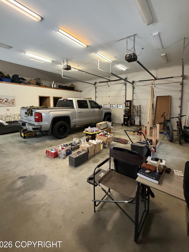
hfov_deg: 78.1
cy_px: 114
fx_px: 116
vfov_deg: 94.2
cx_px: 96
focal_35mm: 16
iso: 640
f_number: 2.2
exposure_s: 1/60
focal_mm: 2.22
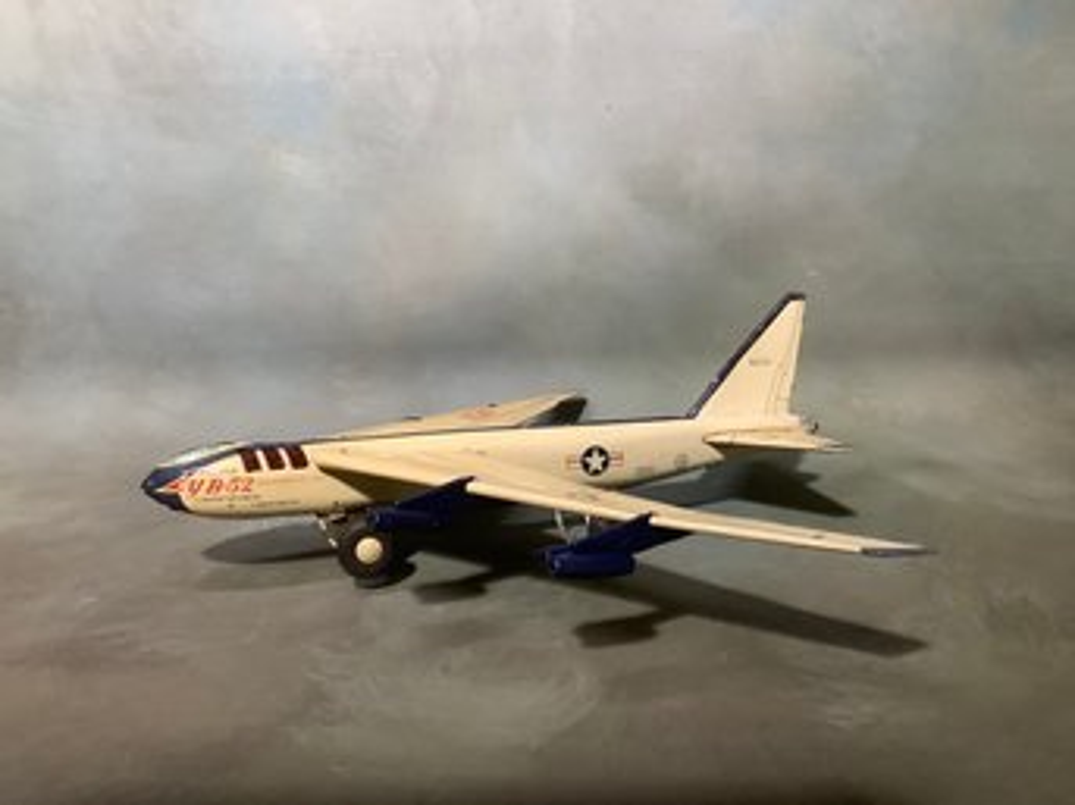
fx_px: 962
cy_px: 402
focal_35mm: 31
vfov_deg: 45.4
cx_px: 538
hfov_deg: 58.4
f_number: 2.4
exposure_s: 1/40
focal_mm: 3.3
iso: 320
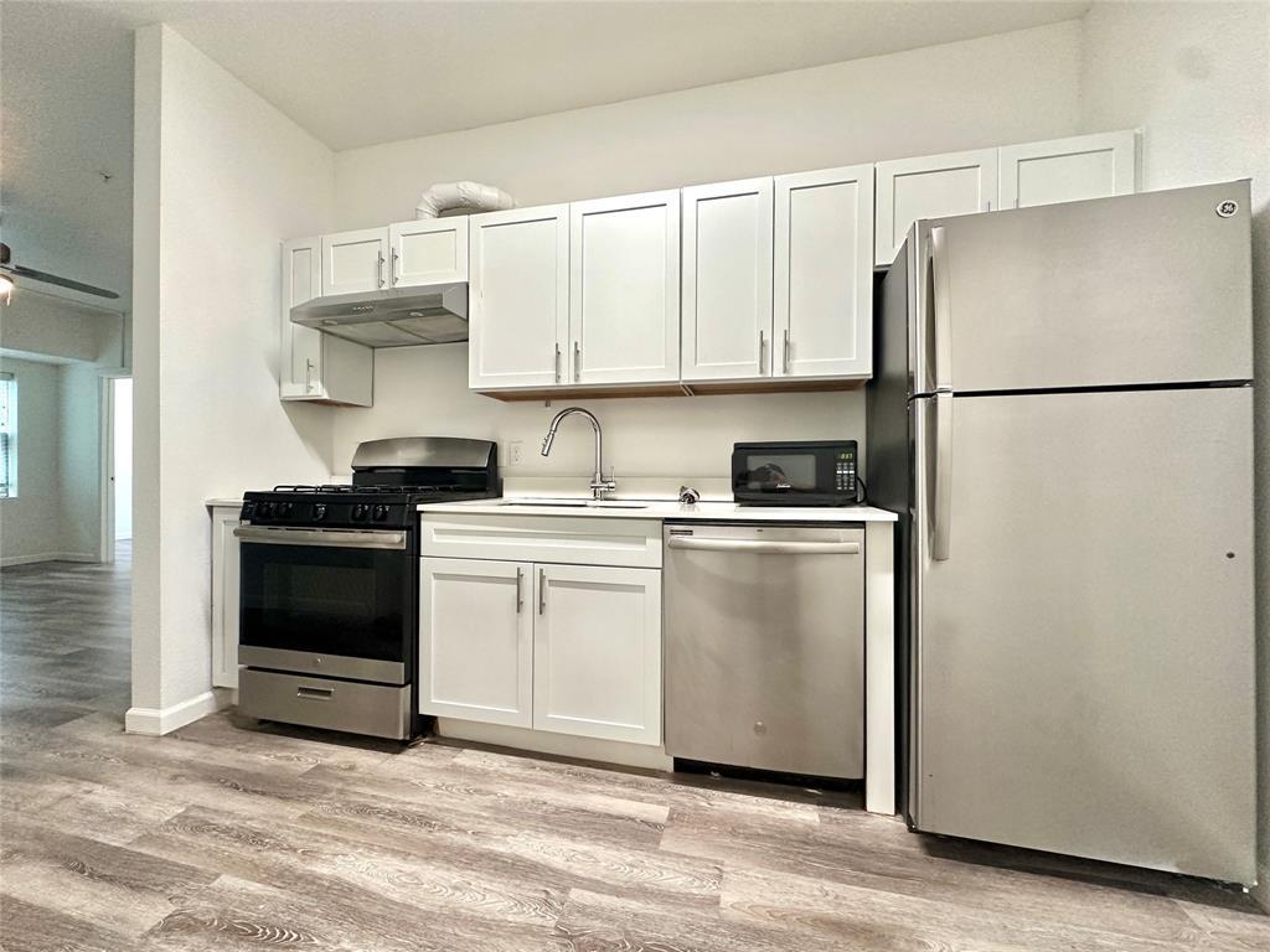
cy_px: 476
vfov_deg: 85.7
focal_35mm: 14
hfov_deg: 102.1
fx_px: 514
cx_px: 635
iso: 320
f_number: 2.2
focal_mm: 2.22
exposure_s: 1/120
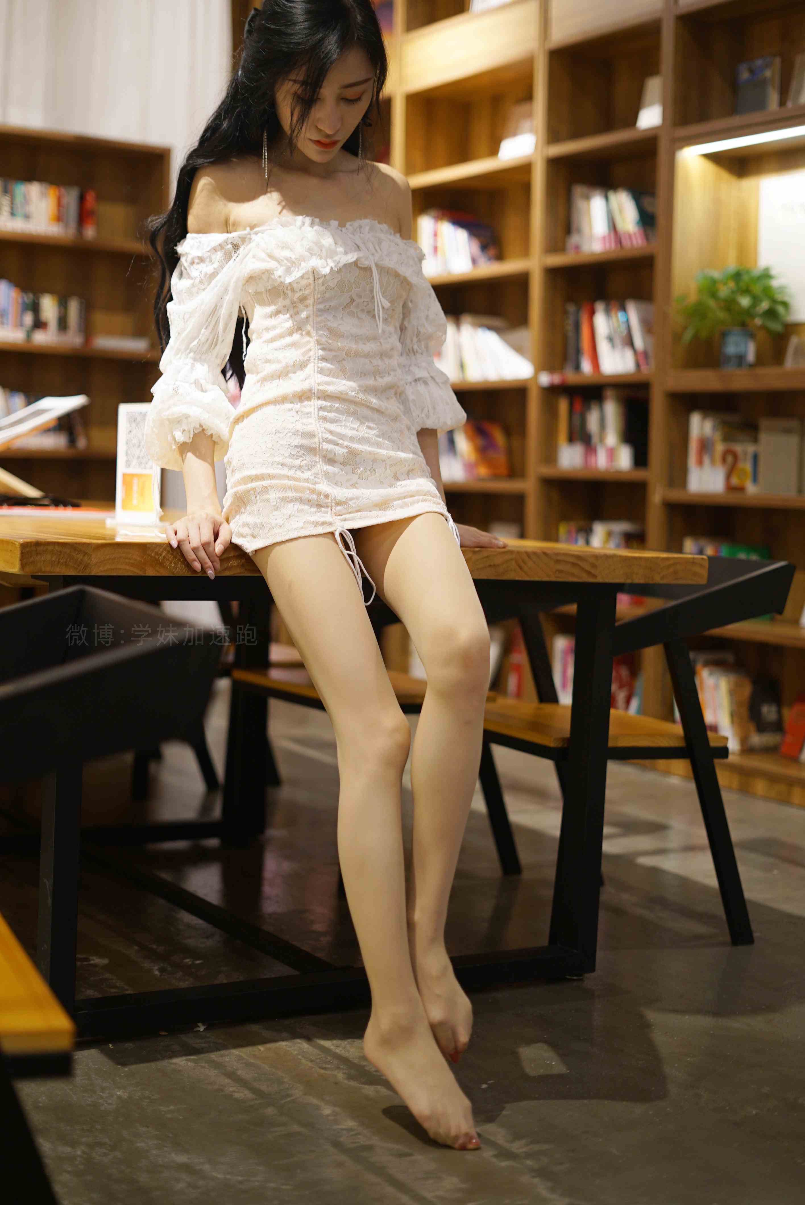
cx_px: 402
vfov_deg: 39.6
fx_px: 1675
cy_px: 602
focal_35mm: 50
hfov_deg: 27.0
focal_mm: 50
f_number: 1.8
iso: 200
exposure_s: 1/40
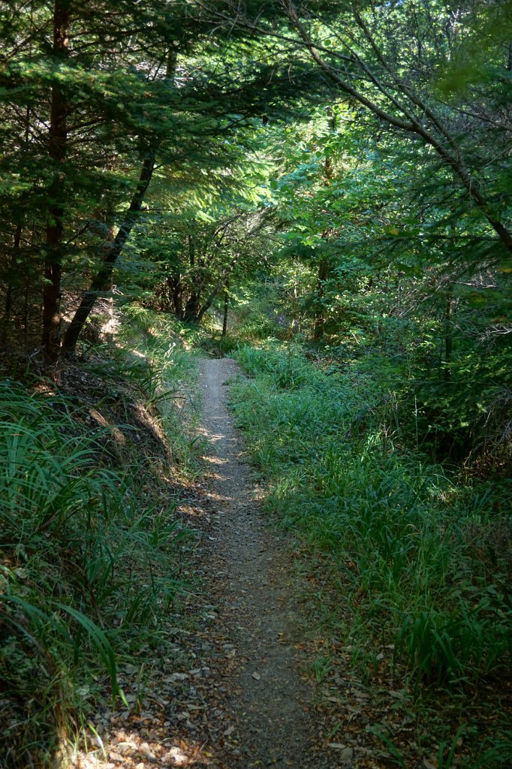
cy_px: 384
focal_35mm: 46
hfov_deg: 28.9
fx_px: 993
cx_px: 256
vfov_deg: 42.3
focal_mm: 31
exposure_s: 1/60
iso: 500
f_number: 5
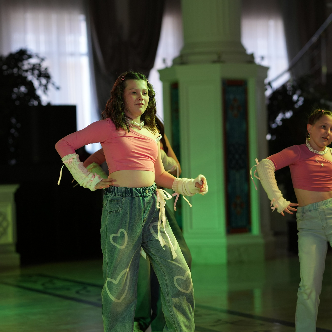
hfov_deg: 16.0
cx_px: 178
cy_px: 167
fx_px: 1183
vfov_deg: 16.0
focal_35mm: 109
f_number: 2.2
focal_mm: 85
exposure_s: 1/400
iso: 800
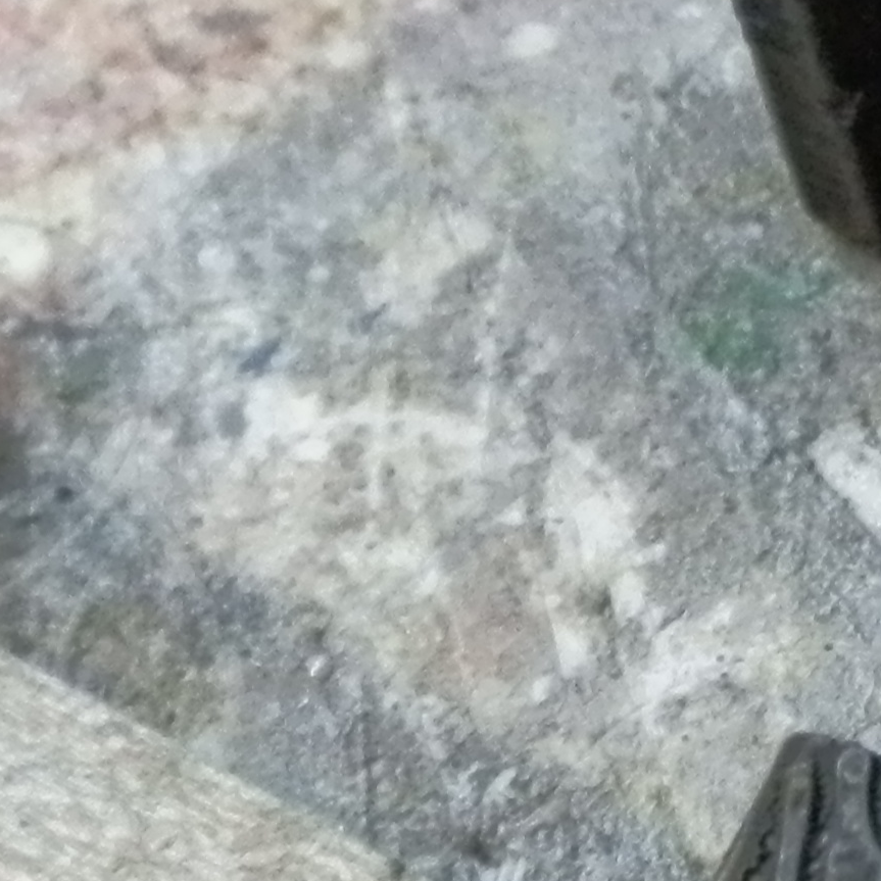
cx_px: 1440
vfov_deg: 14.0
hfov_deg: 13.2
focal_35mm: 123
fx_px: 3542
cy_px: 22
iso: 400
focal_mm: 5
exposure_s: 1/125
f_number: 3.1
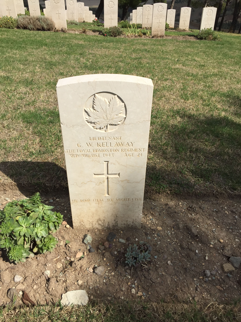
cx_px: 120
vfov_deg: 61.7
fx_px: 269
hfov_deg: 48.2
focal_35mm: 29
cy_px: 161
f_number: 2.2
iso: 32
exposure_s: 1/3597
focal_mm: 4.15
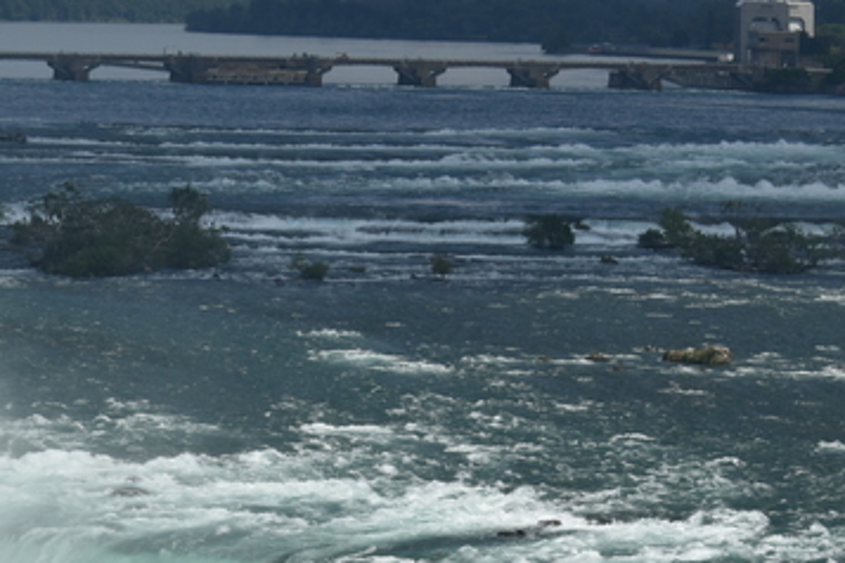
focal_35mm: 280
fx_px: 6572
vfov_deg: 4.9
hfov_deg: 7.3
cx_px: 104
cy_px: 622
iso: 100
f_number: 11
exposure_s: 1/320
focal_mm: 78
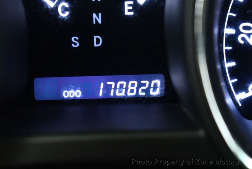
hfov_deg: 18.6
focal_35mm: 110
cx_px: 126
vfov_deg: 12.5
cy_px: 84
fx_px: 771
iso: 9000
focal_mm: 55
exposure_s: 1/60
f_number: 5.6
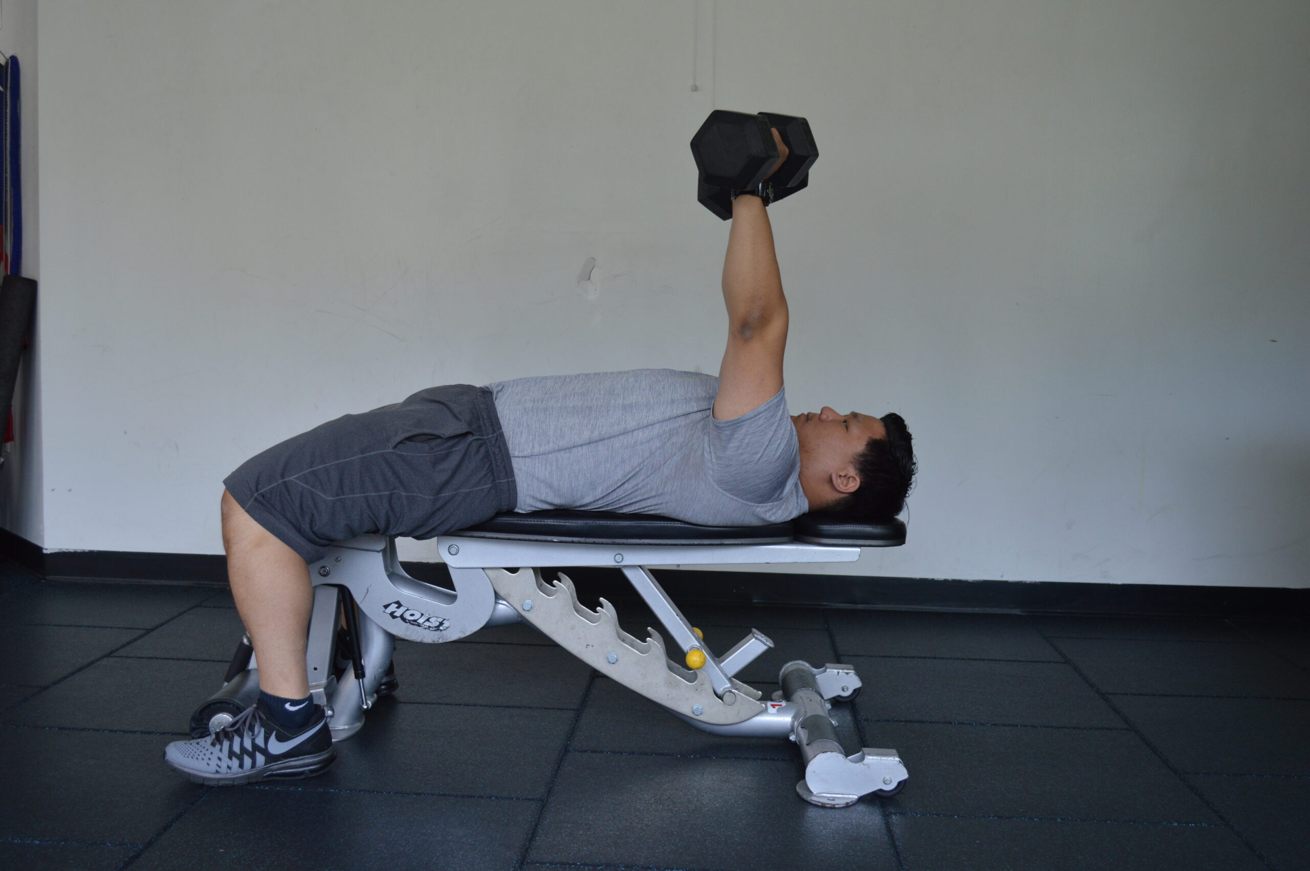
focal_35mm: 39
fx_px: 1418
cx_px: 655
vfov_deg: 34.1
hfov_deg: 49.6
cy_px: 436
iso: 400
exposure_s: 1/40
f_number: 4.2
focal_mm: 26
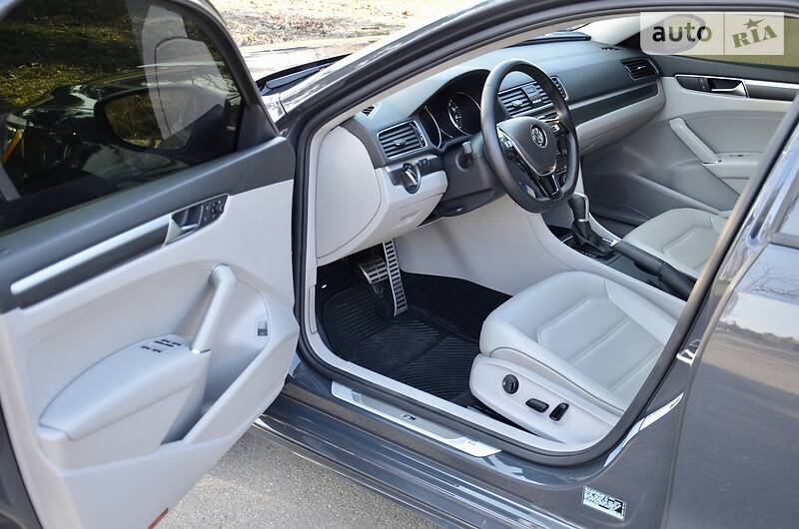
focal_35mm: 45
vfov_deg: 29.7
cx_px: 400
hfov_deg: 43.7
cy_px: 264
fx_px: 997
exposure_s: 1/100
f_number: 4.5
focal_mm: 30
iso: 400
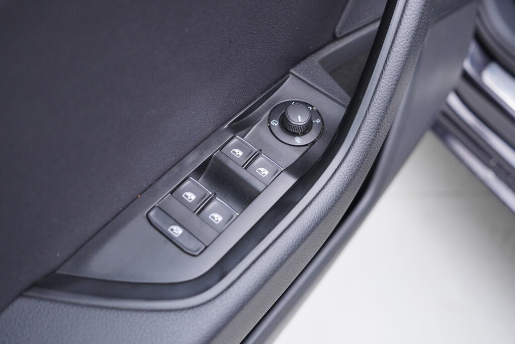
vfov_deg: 36.9
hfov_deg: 53.1
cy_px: 172
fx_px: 515
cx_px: 258
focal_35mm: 36
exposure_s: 1/40
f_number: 2.8
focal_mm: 24
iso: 250
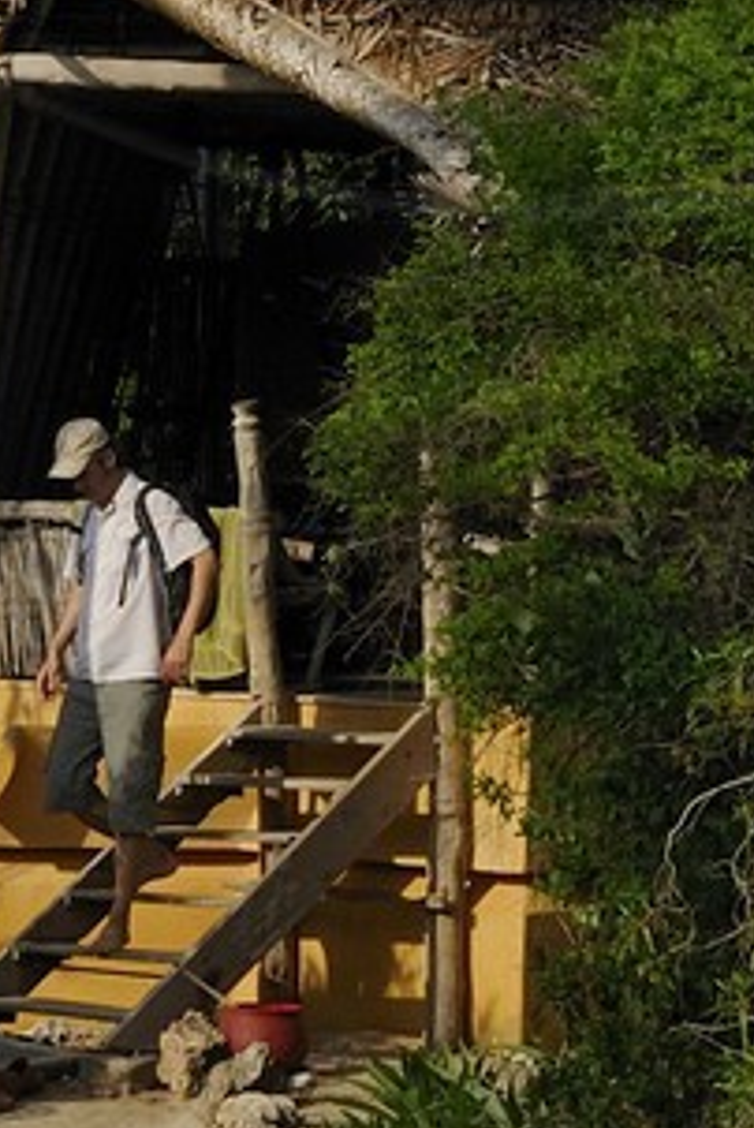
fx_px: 5798
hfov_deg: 7.4
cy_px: -811
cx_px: 511
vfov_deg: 10.5
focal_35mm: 185
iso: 200
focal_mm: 35
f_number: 16
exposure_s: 1/160
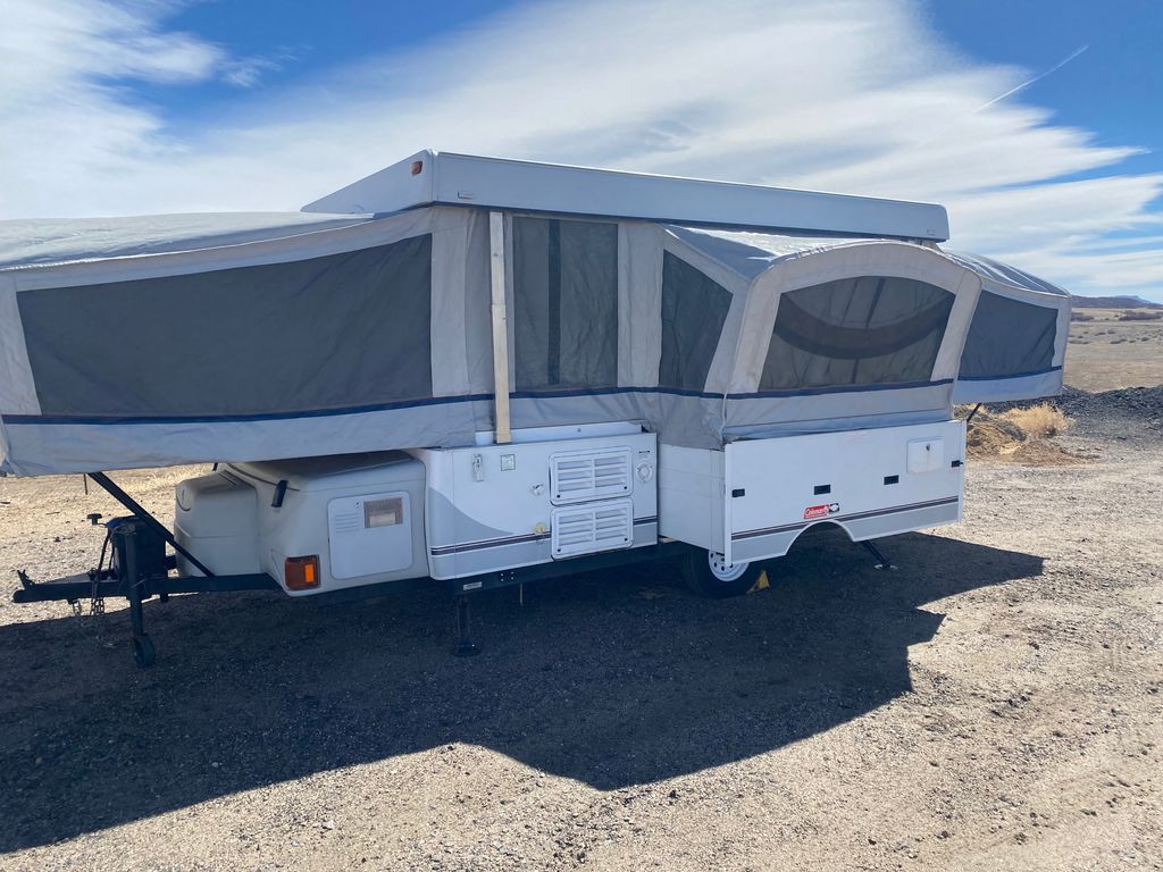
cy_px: 436
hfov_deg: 67.3
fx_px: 874
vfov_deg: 53.1
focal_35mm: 26
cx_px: 582
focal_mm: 4.25
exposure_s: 1/3401
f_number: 1.8
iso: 32
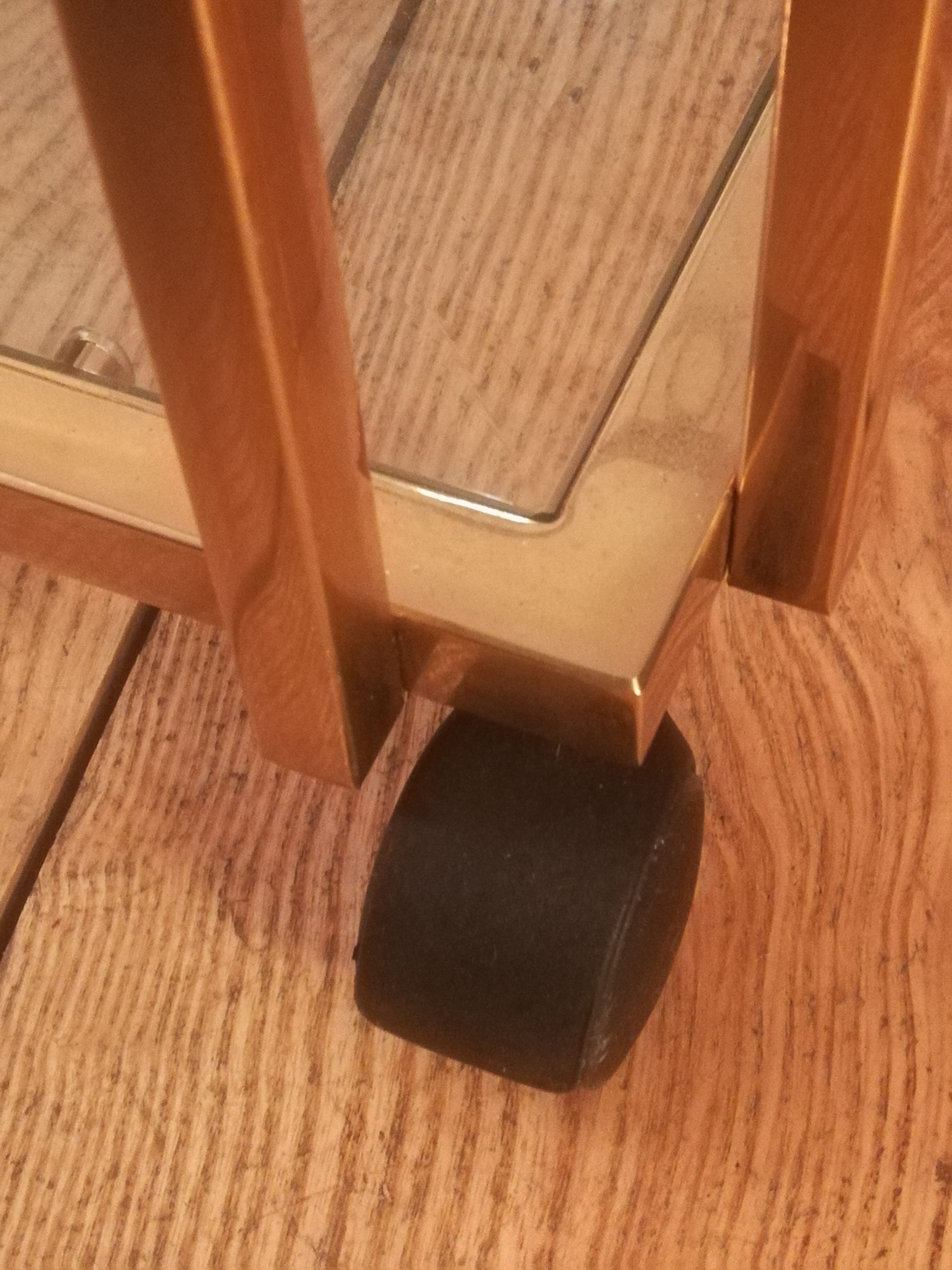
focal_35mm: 50
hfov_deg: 29.1
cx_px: 476
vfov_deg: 38.2
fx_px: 1833
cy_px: 635
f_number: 2.2
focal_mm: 3.83
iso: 1000
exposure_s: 1/14.3
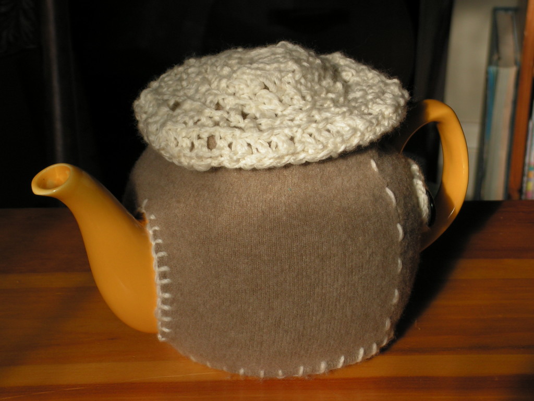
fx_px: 1342
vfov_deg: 17.0
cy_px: 200
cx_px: 267
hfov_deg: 22.5
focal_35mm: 87
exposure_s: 1/1600
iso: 64
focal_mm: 14.5
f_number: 3.3
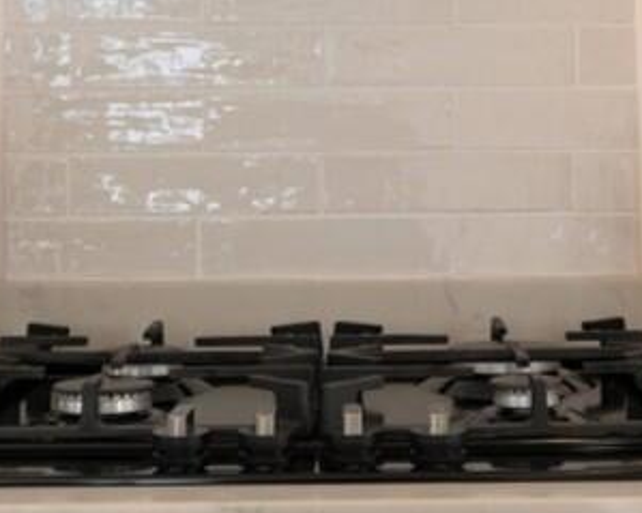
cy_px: 136
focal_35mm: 87
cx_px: 427
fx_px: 1653
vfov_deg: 17.6
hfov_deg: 21.9
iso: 200
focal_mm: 13
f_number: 4.5
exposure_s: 1/160
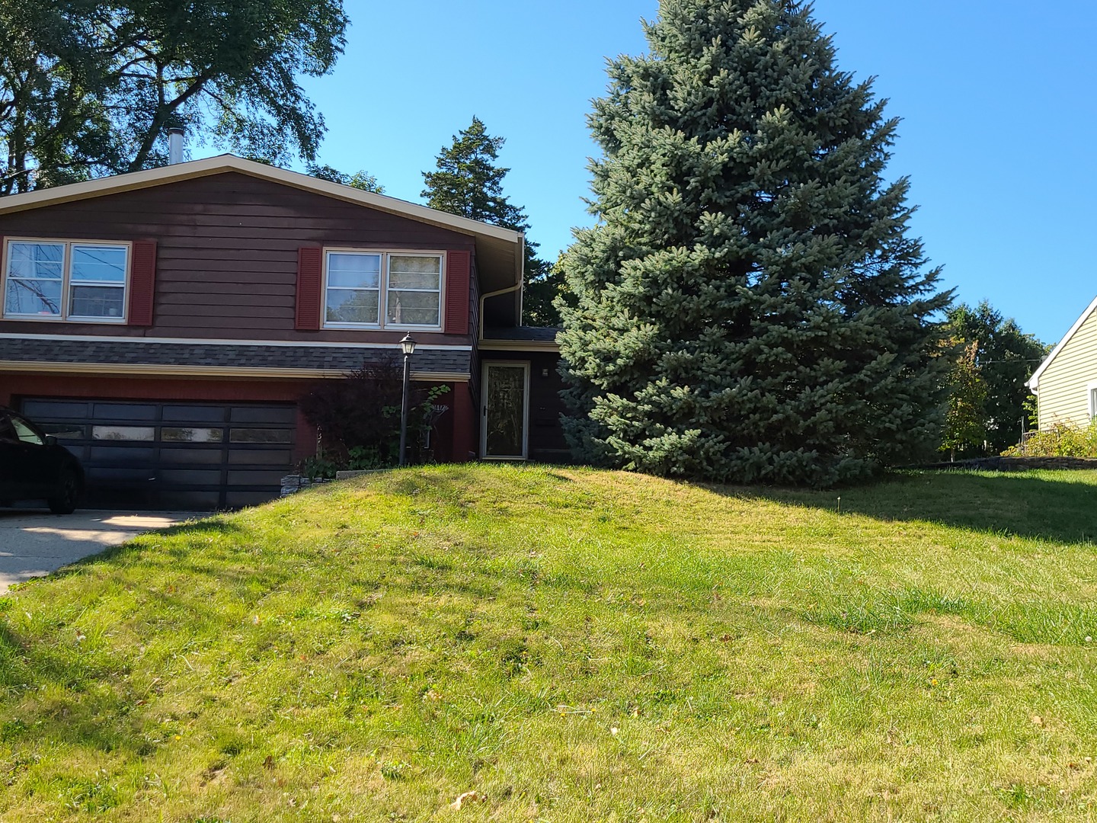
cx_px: 548
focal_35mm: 26
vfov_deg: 53.1
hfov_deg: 67.3
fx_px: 824
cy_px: 412
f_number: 1.8
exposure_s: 1/984
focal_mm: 5.4
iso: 40
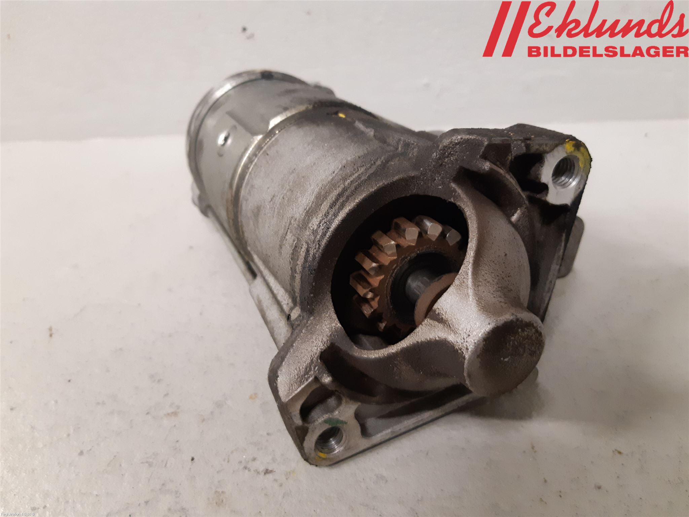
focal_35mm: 26
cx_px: 344
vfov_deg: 53.1
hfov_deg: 67.3
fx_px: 518
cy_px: 258
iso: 320
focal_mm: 3.93
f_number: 1.7
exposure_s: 1/50
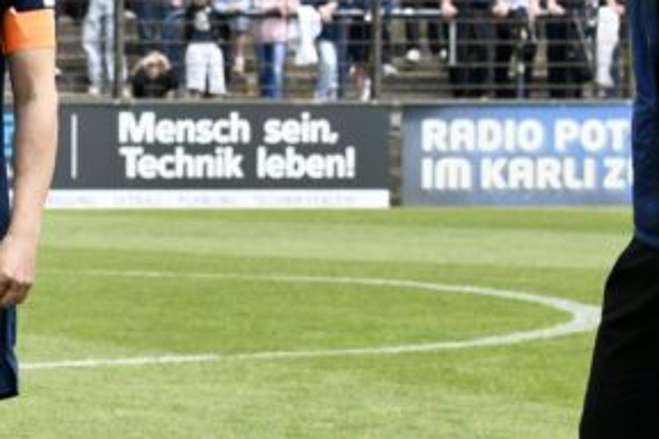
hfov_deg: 5.0
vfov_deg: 3.3
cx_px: -185
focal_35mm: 412
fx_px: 7541
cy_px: 198
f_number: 9
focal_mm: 116
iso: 1250
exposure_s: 1/1600
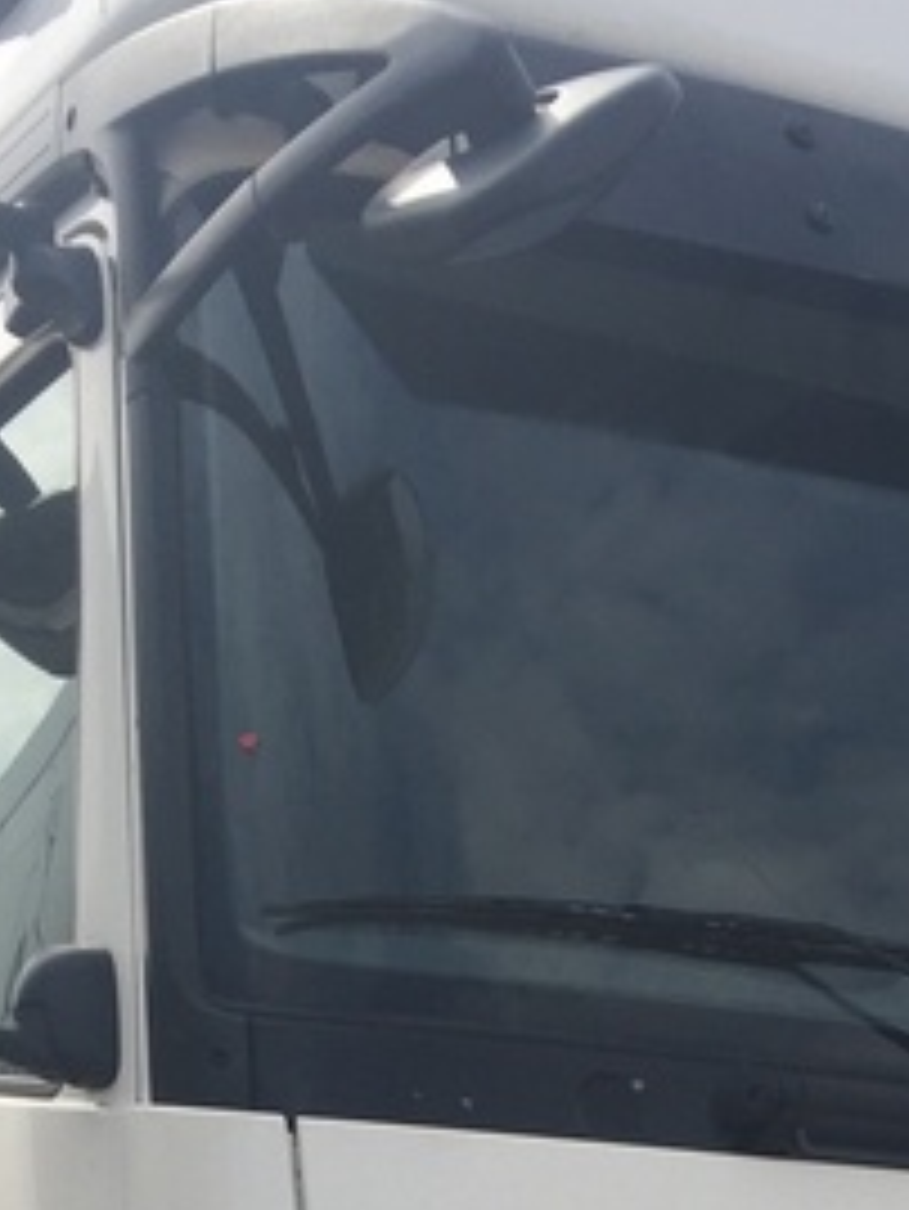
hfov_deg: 16.7
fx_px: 3079
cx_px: 716
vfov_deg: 19.6
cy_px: 1777
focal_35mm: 88
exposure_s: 1/1721
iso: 32
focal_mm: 4.15
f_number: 2.2
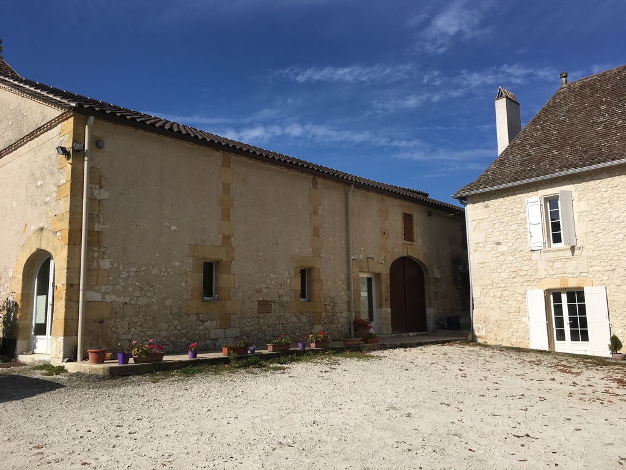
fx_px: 524
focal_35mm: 29
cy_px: 235
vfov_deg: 48.2
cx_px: 313
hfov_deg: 61.7
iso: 25
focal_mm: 4.15
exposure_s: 1/3077
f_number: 2.2
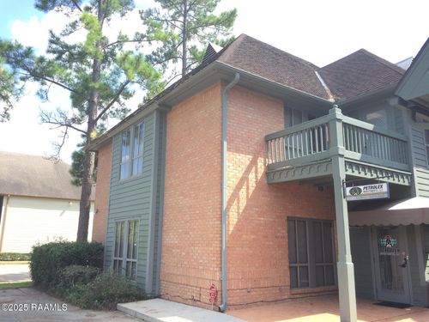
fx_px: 359
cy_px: 161
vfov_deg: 48.2
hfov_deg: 61.7
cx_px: 214
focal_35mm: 29
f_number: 2.2
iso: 32
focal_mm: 4.15
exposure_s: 1/399
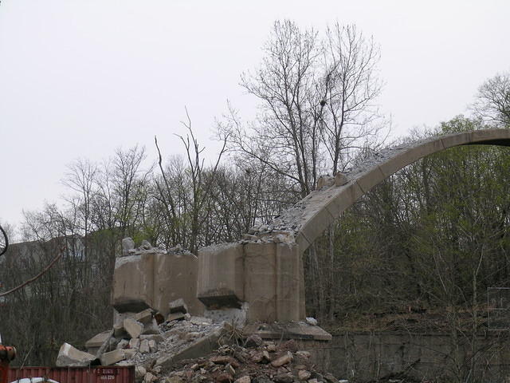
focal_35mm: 116
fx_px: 1709
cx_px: 255
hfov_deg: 17.0
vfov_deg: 12.8
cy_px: 192
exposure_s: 1/48.1
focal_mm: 24
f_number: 4.6
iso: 50
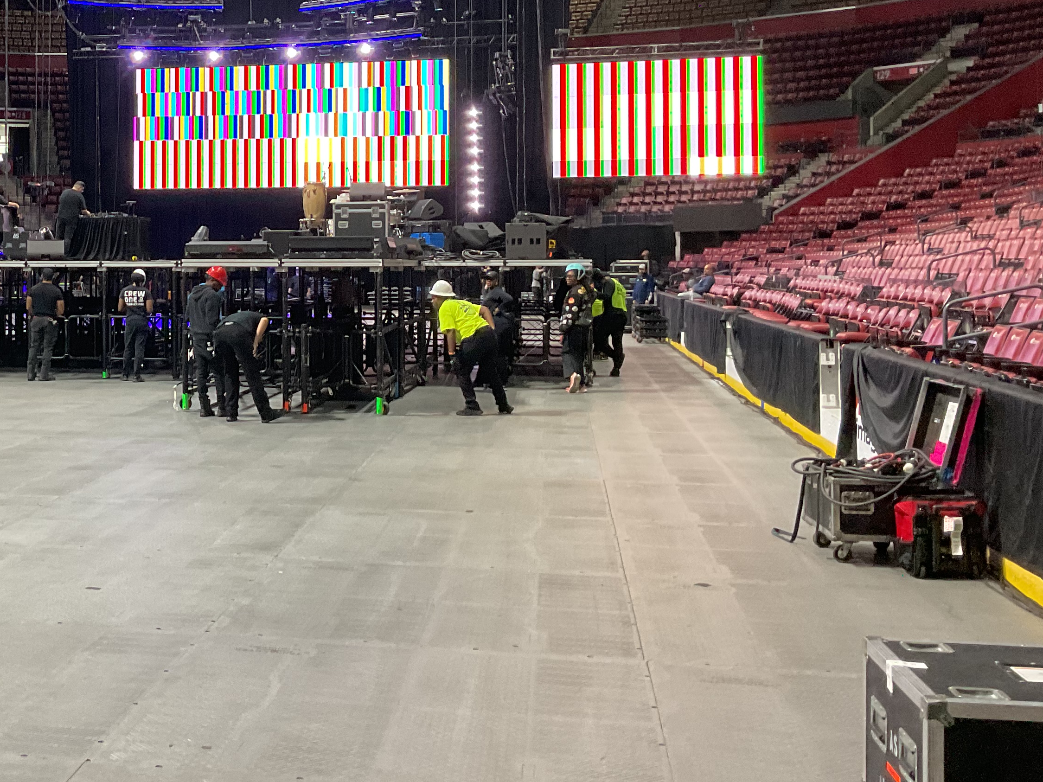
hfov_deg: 35.3
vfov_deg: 27.8
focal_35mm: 52
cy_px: 237
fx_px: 1567
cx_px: 166
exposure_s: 1/60
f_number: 1.8
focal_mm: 3
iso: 160
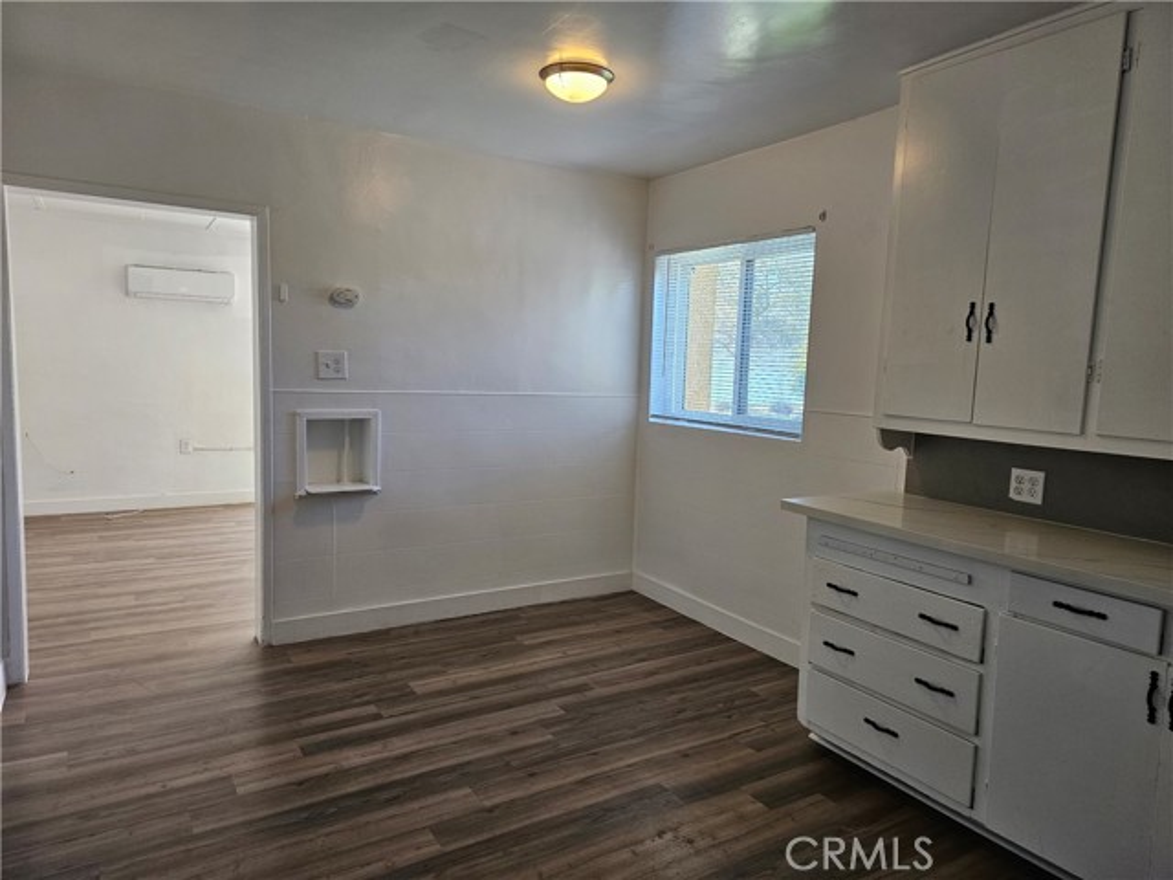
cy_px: 440
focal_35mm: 23
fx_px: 779
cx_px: 586
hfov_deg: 73.9
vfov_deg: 58.9
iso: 125
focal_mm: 6.3
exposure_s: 1/120
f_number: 1.7
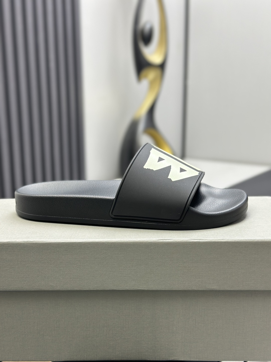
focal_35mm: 48
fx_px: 501
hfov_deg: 30.3
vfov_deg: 39.7
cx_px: 136
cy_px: 181
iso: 100
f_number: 1.78
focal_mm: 6.86
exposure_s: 1/50
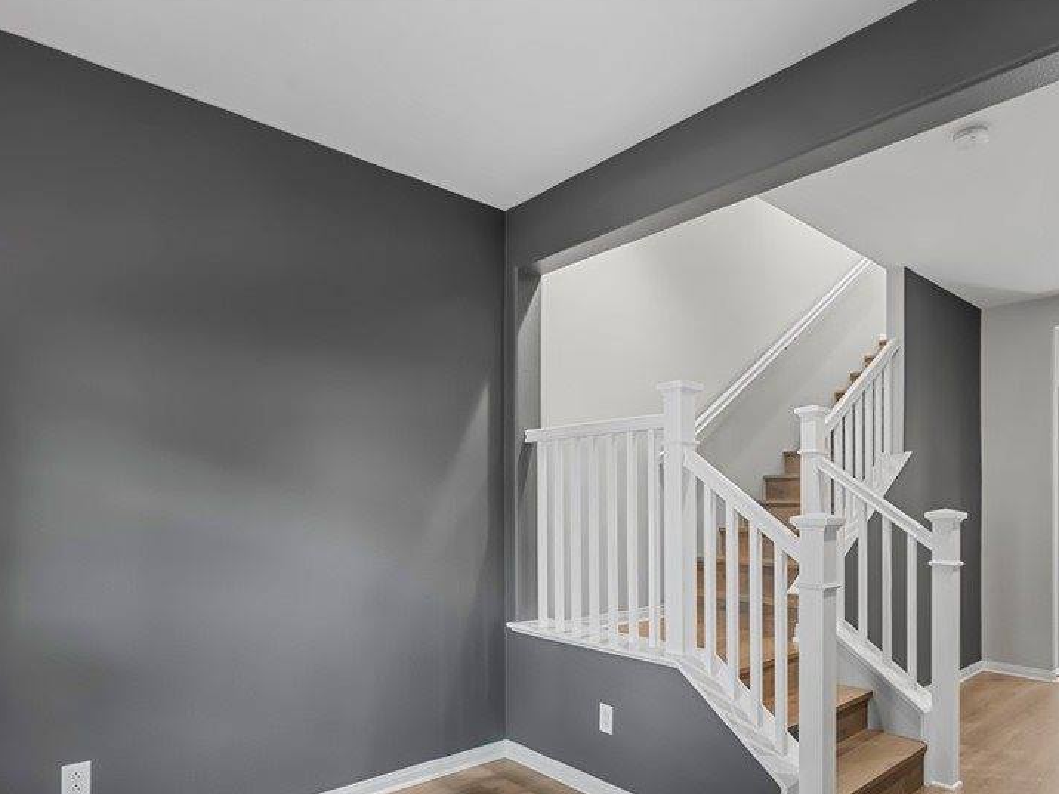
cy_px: 495
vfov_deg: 60.3
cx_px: 611
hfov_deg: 75.9
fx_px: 673
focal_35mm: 22
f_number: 8
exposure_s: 1/5
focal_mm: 16
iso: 2000
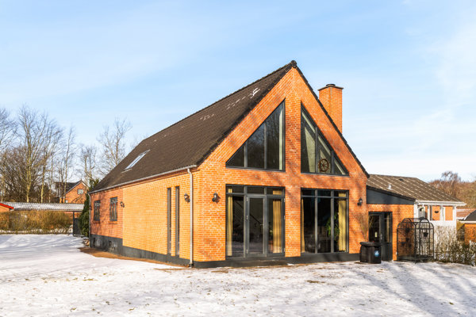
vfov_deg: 43.6
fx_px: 397
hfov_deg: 61.9
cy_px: 158
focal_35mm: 30
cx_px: 238
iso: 200
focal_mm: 20
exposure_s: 1/500
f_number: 7.1
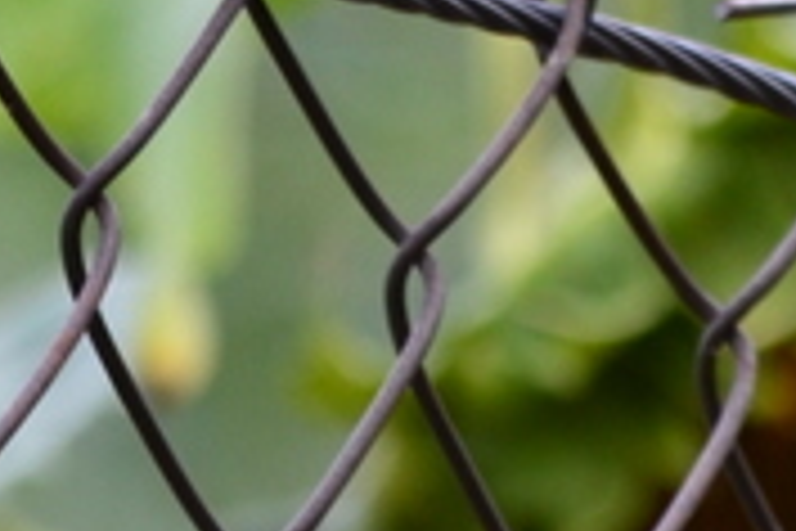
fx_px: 38868
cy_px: -374
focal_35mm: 1758
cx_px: 279
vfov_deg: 0.8
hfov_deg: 1.2
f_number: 9
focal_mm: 260
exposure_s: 1/160
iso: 400
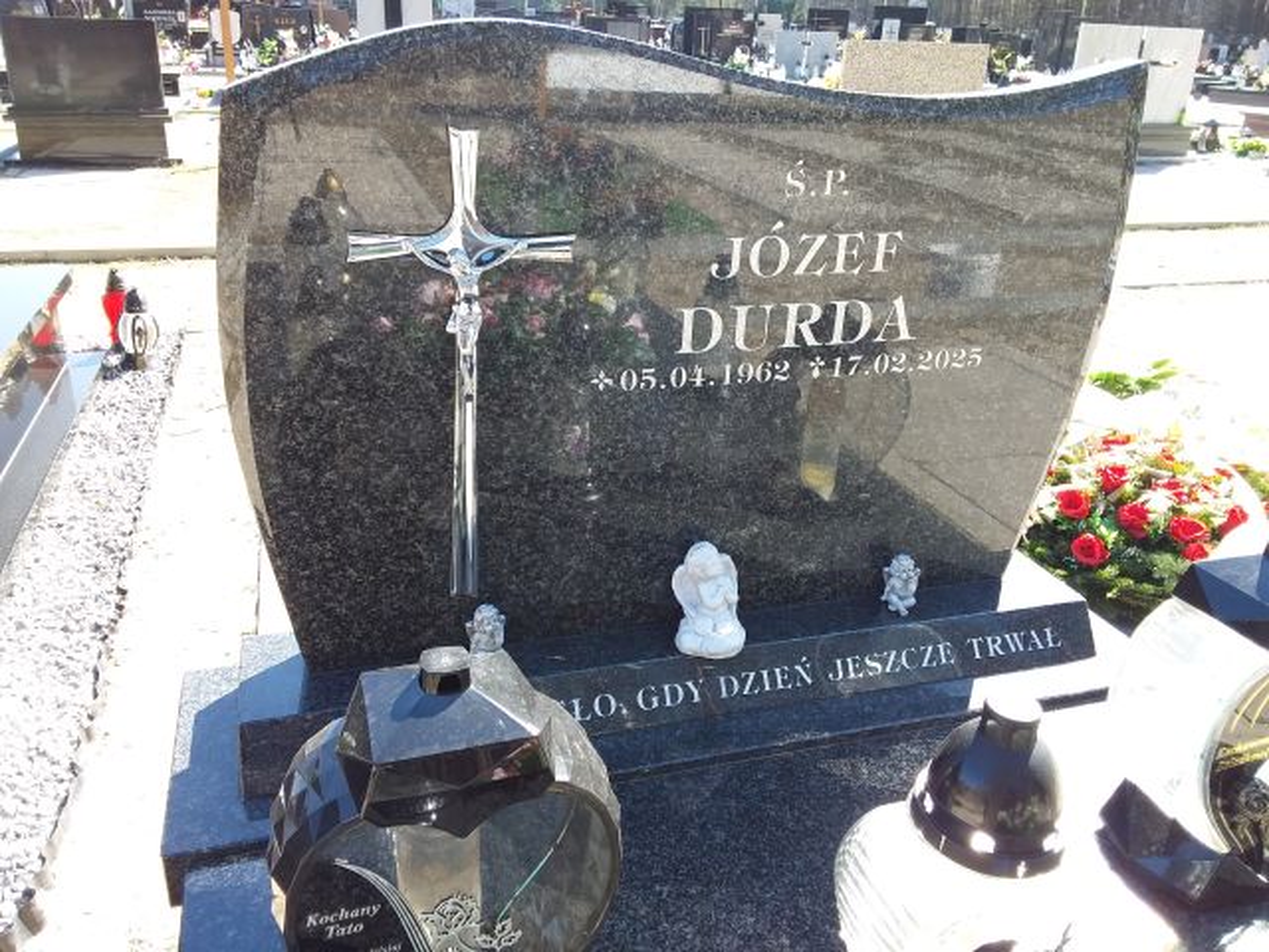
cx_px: 634
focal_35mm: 28
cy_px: 476
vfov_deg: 49.7
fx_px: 1026
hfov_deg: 63.4
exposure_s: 1/227
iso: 40
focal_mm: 2.91
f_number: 1.9
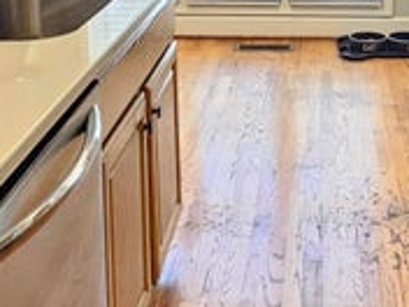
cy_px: -81
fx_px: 744
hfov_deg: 30.1
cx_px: 317
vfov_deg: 21.3
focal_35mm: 63
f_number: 2.2
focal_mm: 2.2
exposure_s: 1/40
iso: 320
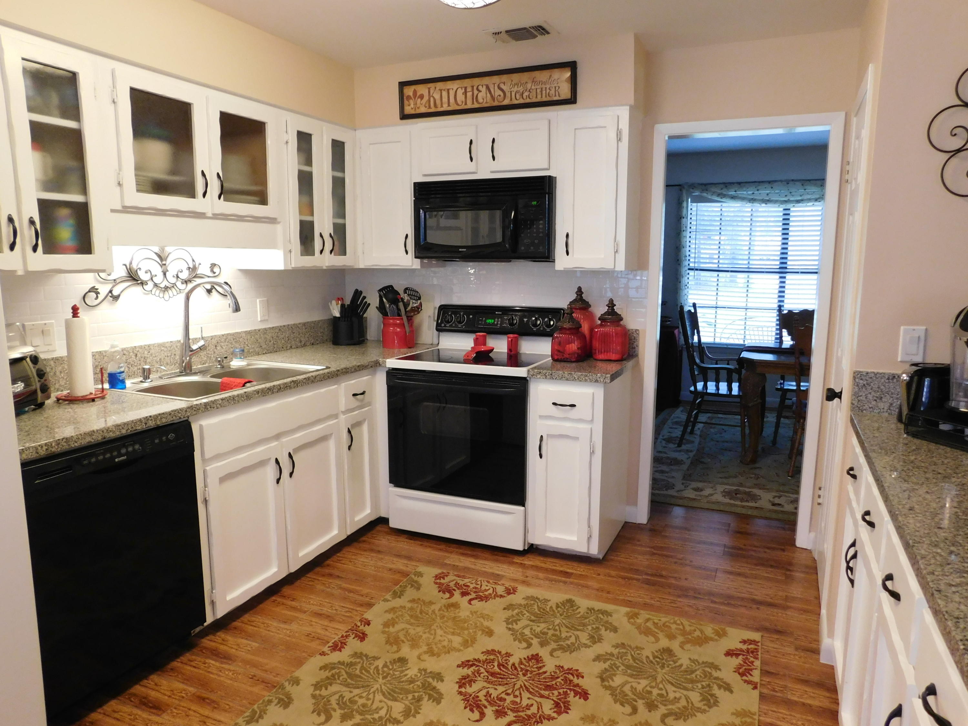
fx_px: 671
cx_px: 484
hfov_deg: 71.6
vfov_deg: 56.8
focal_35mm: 24
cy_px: 363
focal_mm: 4.1
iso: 250
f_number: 3
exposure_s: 1/30
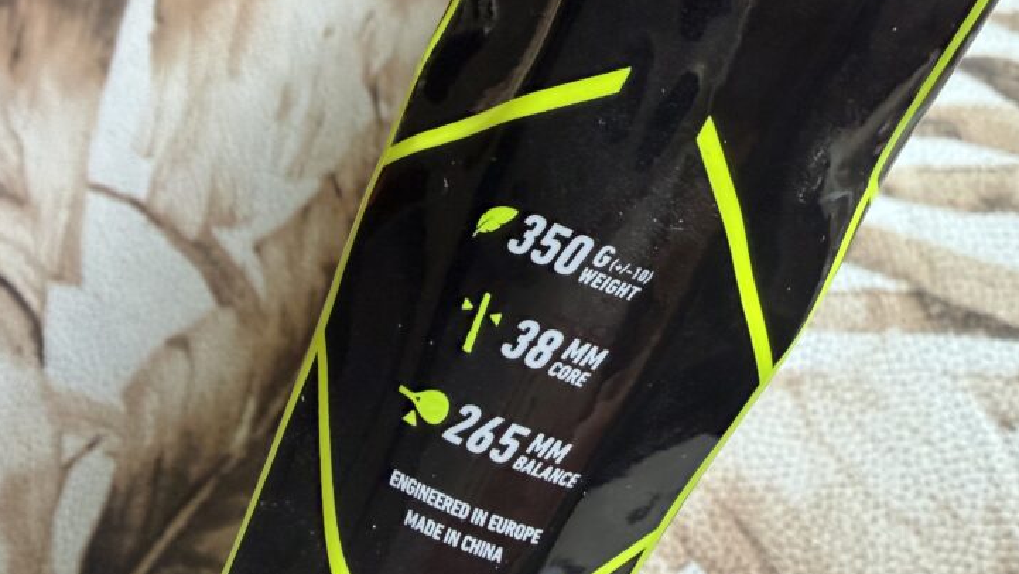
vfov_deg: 40.2
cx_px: 557
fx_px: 784
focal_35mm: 29
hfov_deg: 65.9
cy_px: 273
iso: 320
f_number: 2.2
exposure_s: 1/110
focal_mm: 2.22
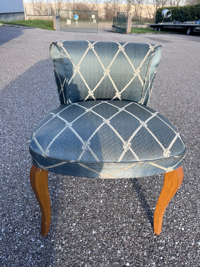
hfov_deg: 53.1
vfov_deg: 67.3
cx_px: 100
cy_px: 134
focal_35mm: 26
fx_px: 200
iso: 50
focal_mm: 5.1
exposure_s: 1/515
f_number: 1.6
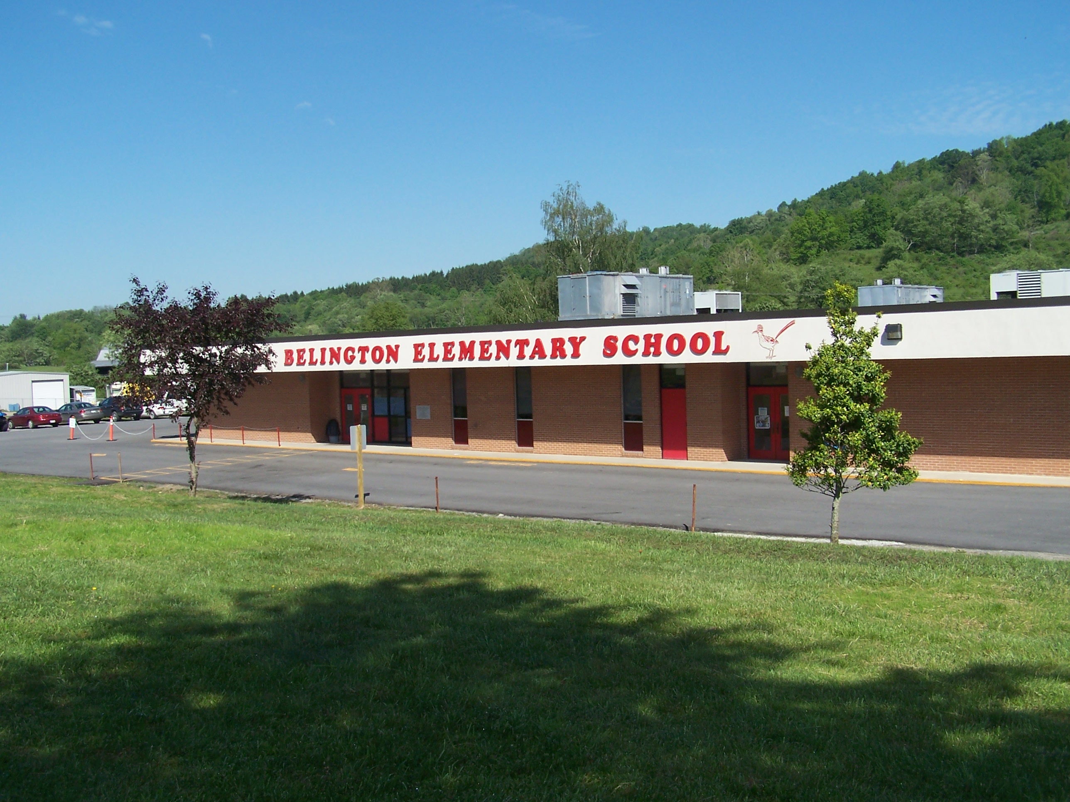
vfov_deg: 37.7
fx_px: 1175
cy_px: 401
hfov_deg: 49.0
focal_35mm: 38
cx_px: 535
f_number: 4
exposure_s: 1/750
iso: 80
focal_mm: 6.3
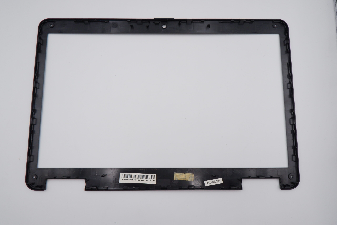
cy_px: 112
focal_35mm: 23
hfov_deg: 76.1
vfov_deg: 55.1
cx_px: 168
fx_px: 215
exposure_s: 1/420
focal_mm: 15
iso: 1250
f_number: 7.1
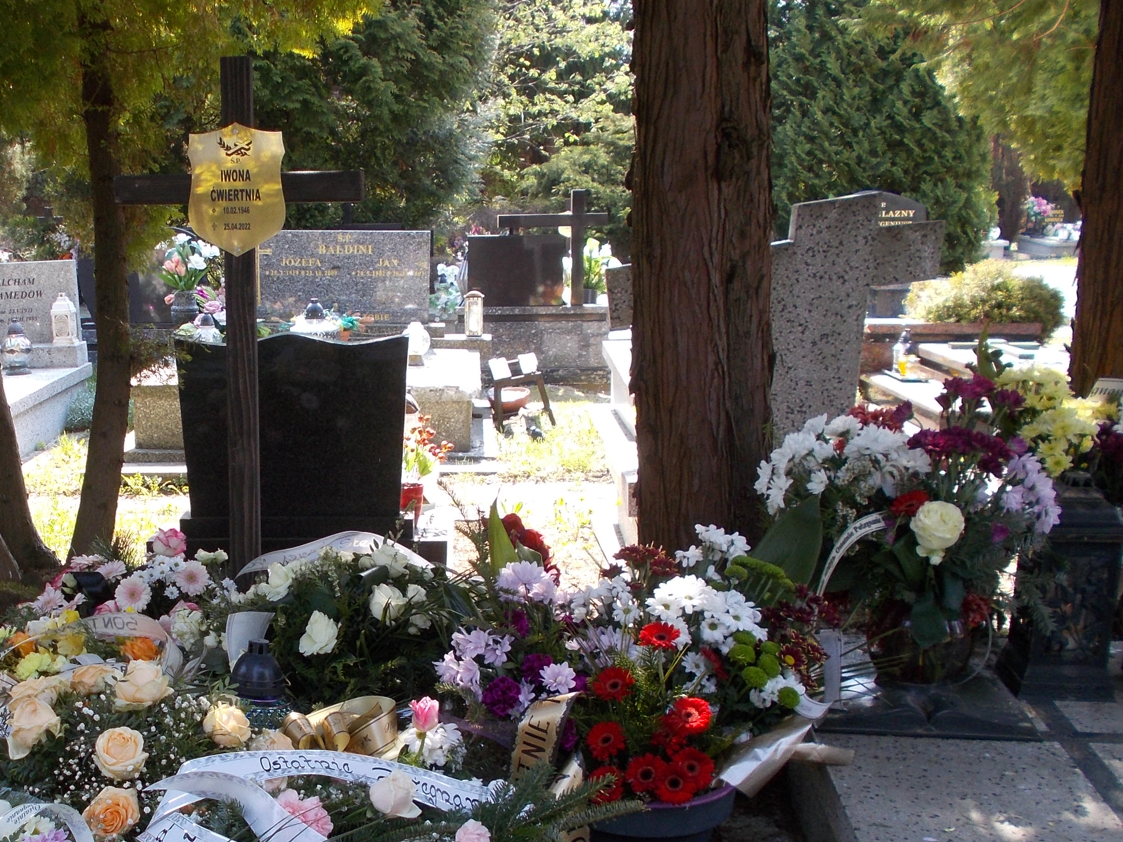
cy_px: 605
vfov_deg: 29.3
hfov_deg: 37.9
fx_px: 1590
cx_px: 279
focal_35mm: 49
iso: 80
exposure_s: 1/100
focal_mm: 4.6
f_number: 3.2
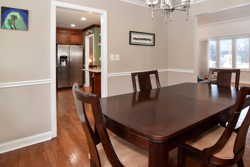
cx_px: 150
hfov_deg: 81.3
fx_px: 143
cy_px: 63
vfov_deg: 59.7
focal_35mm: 21
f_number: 8
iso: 640
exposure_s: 1/40
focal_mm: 11
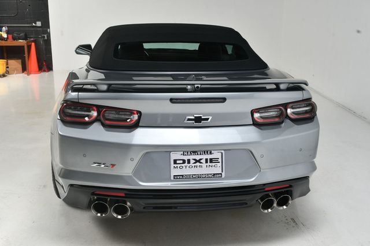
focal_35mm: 40
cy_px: 123
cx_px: 185
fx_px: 411
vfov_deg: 33.4
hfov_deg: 48.5
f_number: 13
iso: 100
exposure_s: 1/160
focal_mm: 27
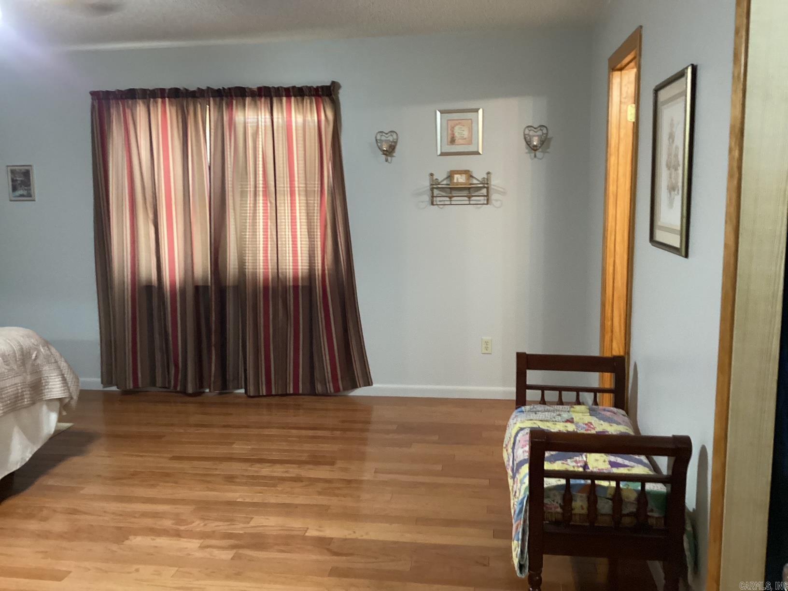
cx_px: 394
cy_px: 296
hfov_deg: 58.4
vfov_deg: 45.4
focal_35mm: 31
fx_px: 706
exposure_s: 1/30
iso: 320
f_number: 2.4
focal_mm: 3.3
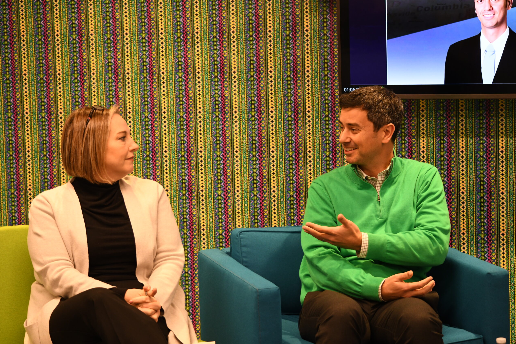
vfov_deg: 12.9
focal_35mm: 106
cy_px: 172
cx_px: 259
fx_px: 1519
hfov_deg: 19.3
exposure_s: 1/80
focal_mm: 70
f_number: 4.5
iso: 1000
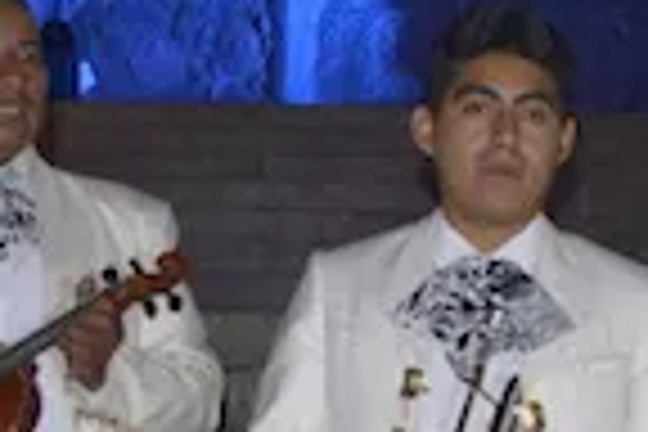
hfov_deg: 10.6
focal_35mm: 188
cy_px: 238
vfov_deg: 7.3
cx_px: 950
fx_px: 3384
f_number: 3.8
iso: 560
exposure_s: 1/15
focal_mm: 20
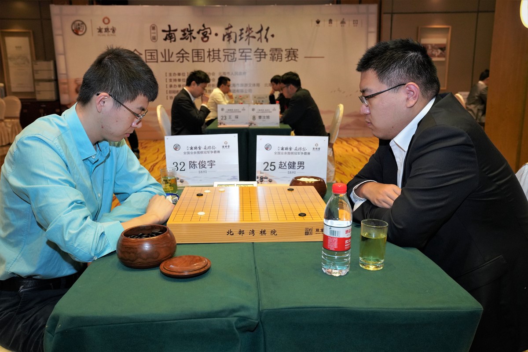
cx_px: 264
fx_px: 469
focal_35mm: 32
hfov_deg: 58.7
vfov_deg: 41.1
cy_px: 176
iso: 2500
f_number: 6.3
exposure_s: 1/60
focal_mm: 32
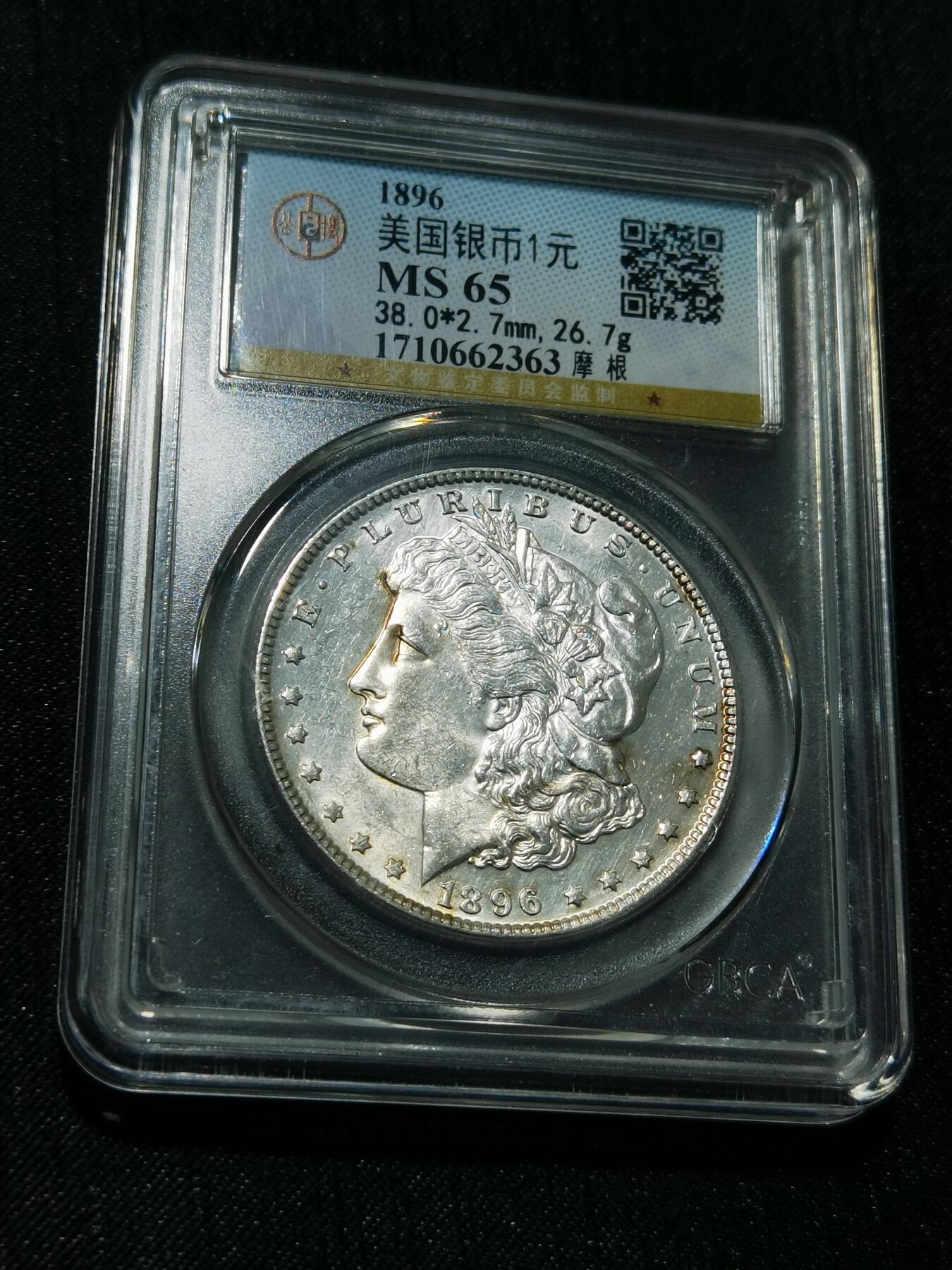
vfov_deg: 29.0
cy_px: 635
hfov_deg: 21.9
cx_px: 476
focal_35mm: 67
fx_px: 2457
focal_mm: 6.67
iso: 50
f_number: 1.9
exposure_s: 1/121
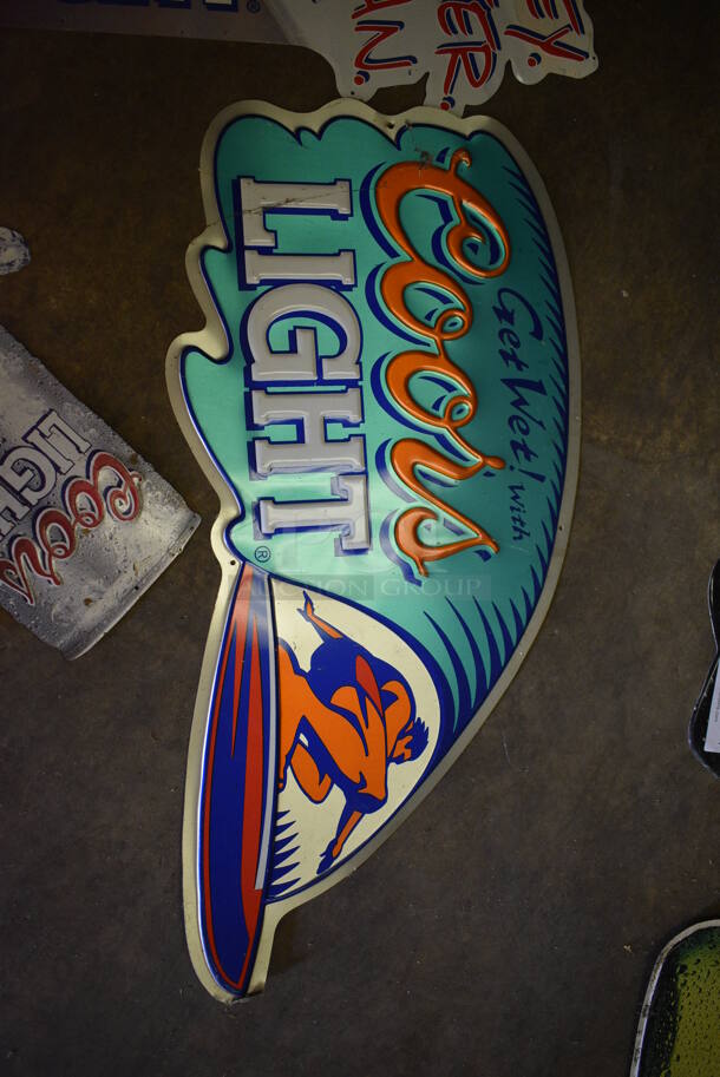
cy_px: 538
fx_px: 899
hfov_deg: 43.7
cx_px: 360
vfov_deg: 61.9
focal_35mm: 30
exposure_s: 1/125
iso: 1000
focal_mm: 20
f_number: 3.8
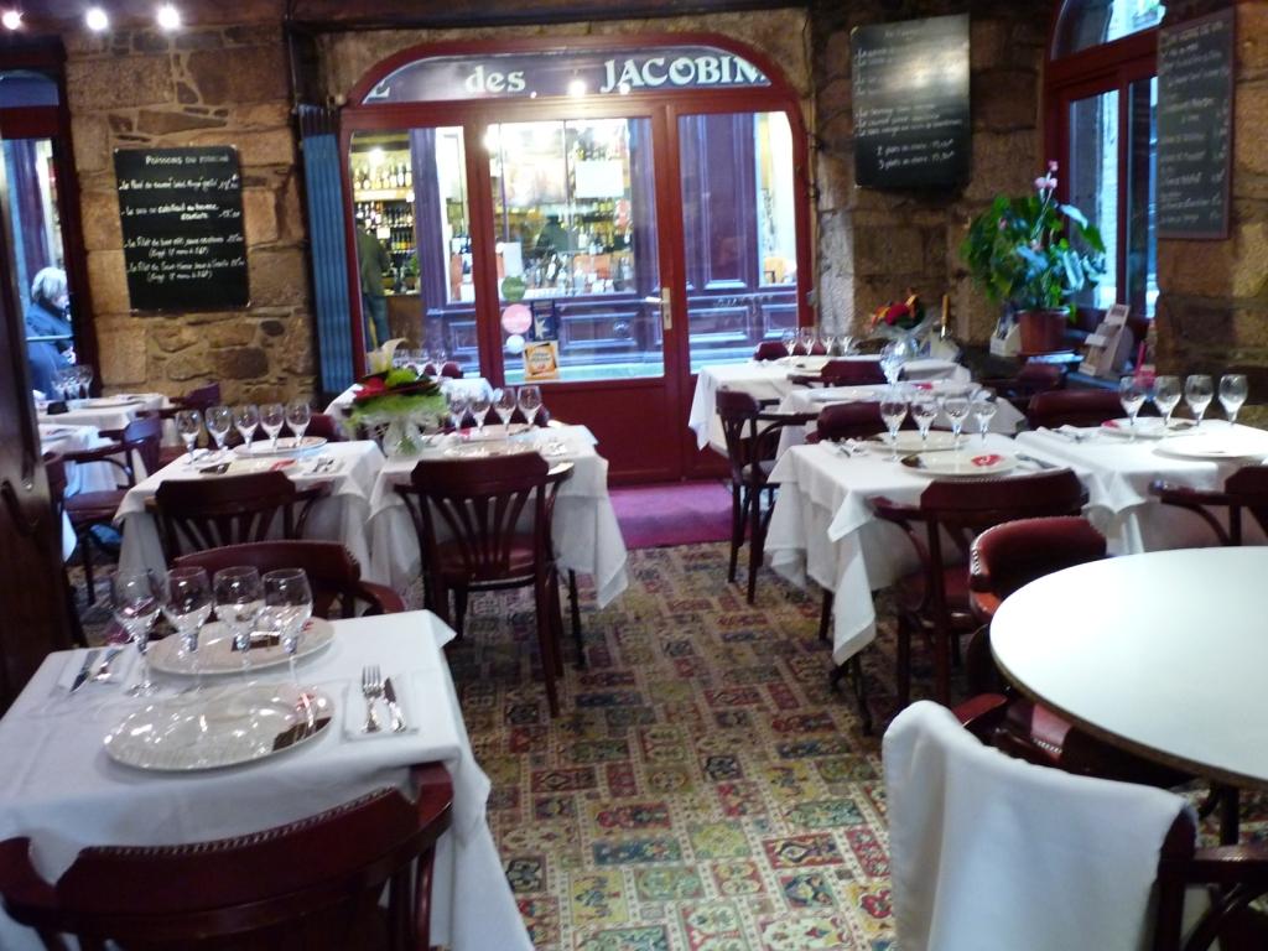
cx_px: 634
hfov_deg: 55.4
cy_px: 476
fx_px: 1209
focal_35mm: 33
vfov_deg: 42.9
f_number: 2.8
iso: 400
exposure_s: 1/10
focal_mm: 5.5
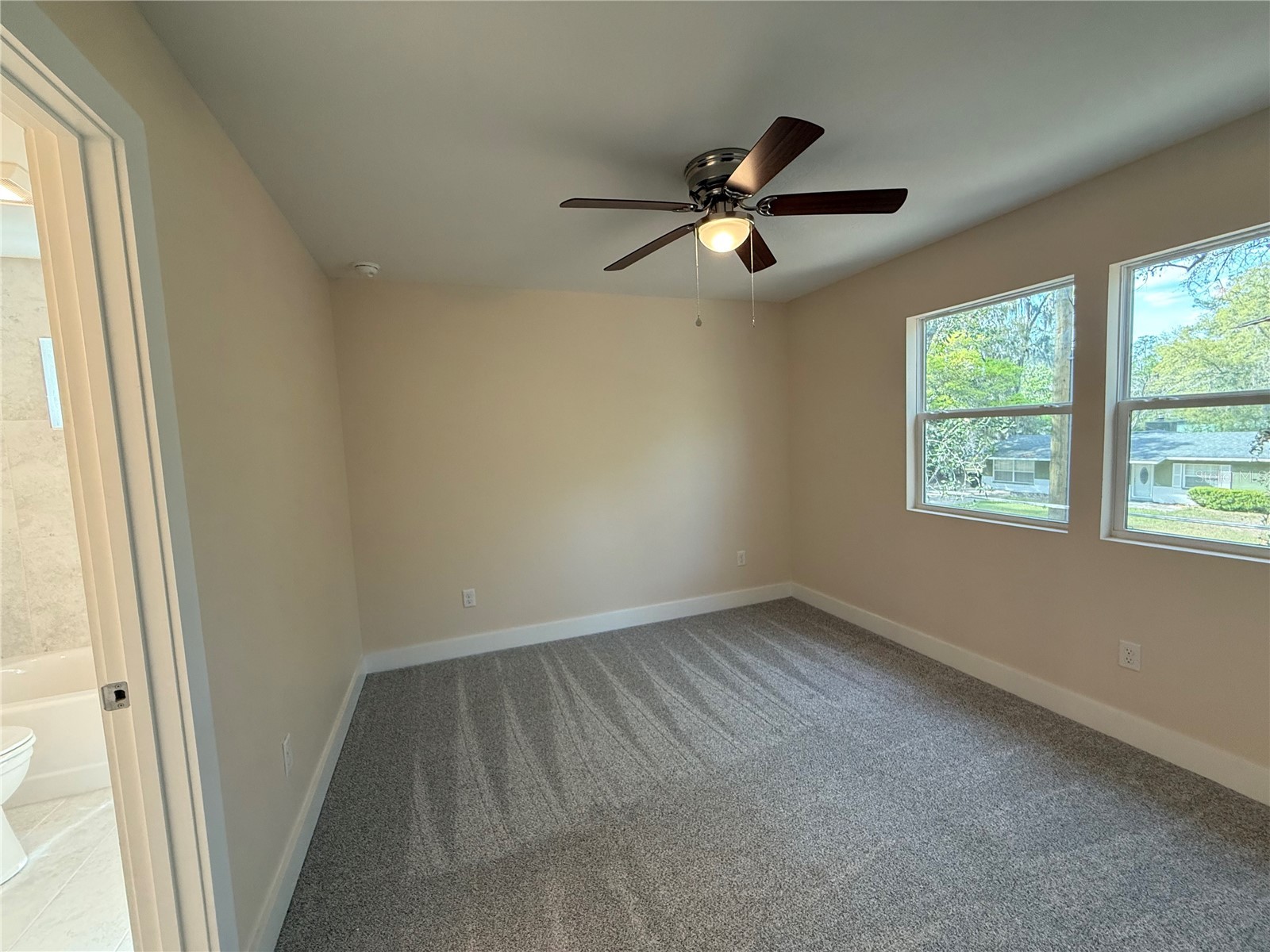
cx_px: 635
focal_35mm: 14
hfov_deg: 102.1
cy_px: 476
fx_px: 514
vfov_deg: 85.7
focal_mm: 2.22
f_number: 2.2
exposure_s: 1/120
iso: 200
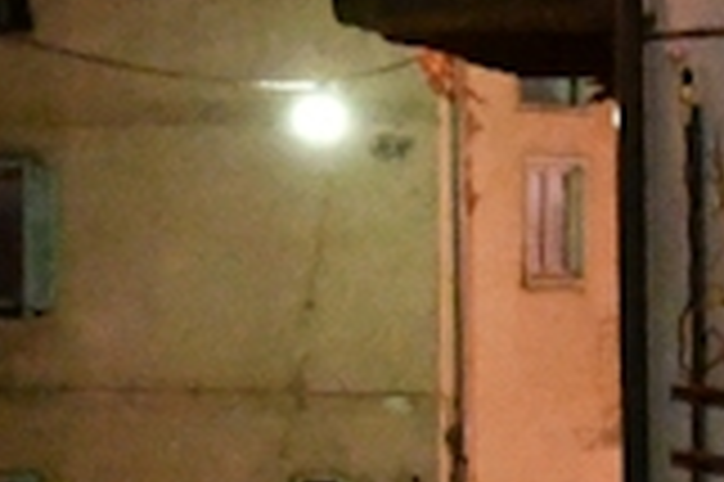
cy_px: 885
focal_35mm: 134
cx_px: 890
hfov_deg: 14.8
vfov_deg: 9.7
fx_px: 2692
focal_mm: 18
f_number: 3.5
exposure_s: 1/30
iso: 12800
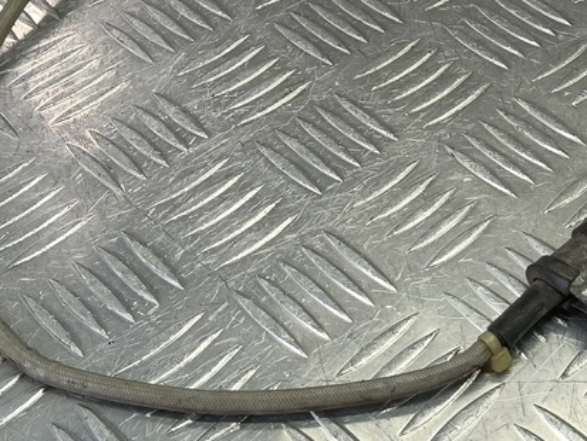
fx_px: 967
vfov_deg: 25.0
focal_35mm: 57
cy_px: 54
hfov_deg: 33.2
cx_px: 428
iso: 101
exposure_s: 1/50
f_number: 1.6
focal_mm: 4.11
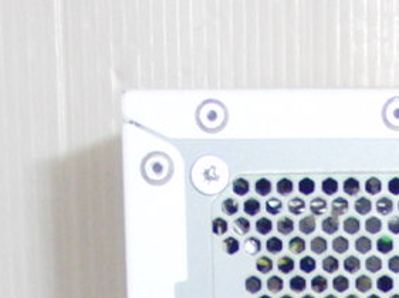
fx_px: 2429
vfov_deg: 6.5
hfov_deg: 9.3
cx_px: 385
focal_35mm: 211
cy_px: 829
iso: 400
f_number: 3.6
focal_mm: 6.42
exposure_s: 1/60
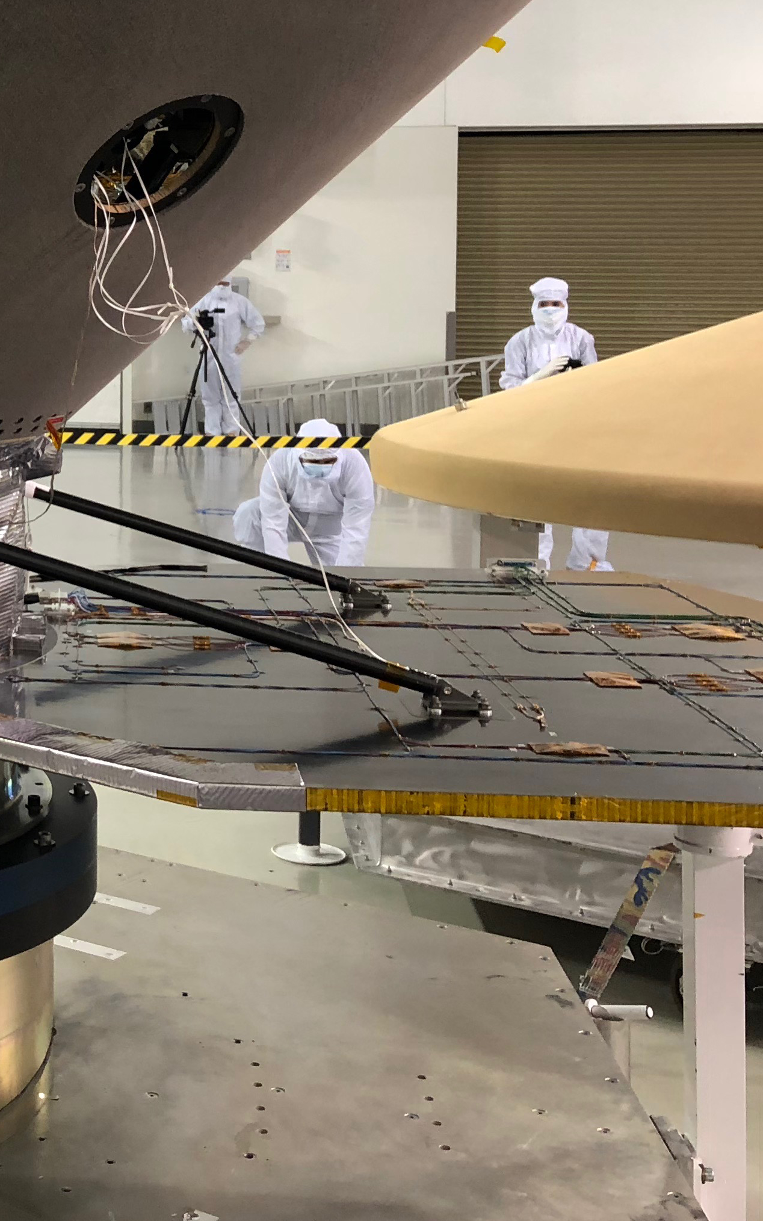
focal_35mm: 59
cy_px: 337
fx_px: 1962
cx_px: -236
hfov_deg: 20.1
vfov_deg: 34.0
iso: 32
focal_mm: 3.99
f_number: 1.8
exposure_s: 1/24
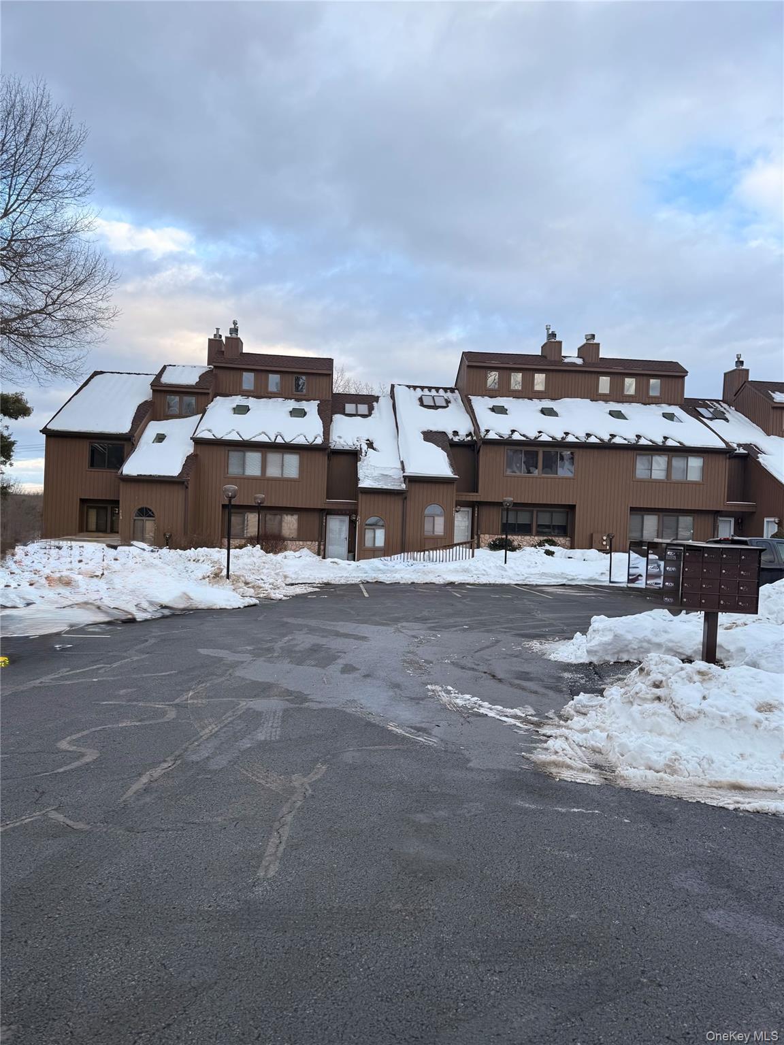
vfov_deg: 71.6
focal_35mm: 24
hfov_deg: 56.8
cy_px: 522
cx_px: 392
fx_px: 725
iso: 80
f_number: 1.78
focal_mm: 6.76
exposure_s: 1/805
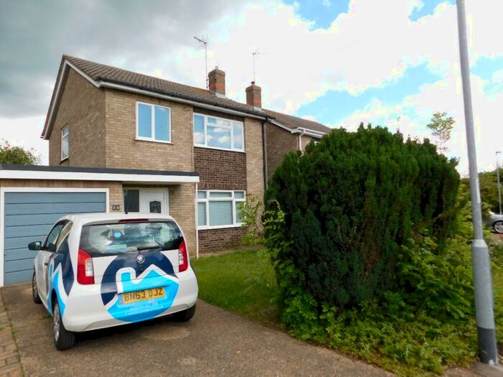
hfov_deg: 73.9
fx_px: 334
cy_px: 188
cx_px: 252
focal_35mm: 23
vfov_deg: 58.9
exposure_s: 1/640
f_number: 3
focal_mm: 4
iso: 125
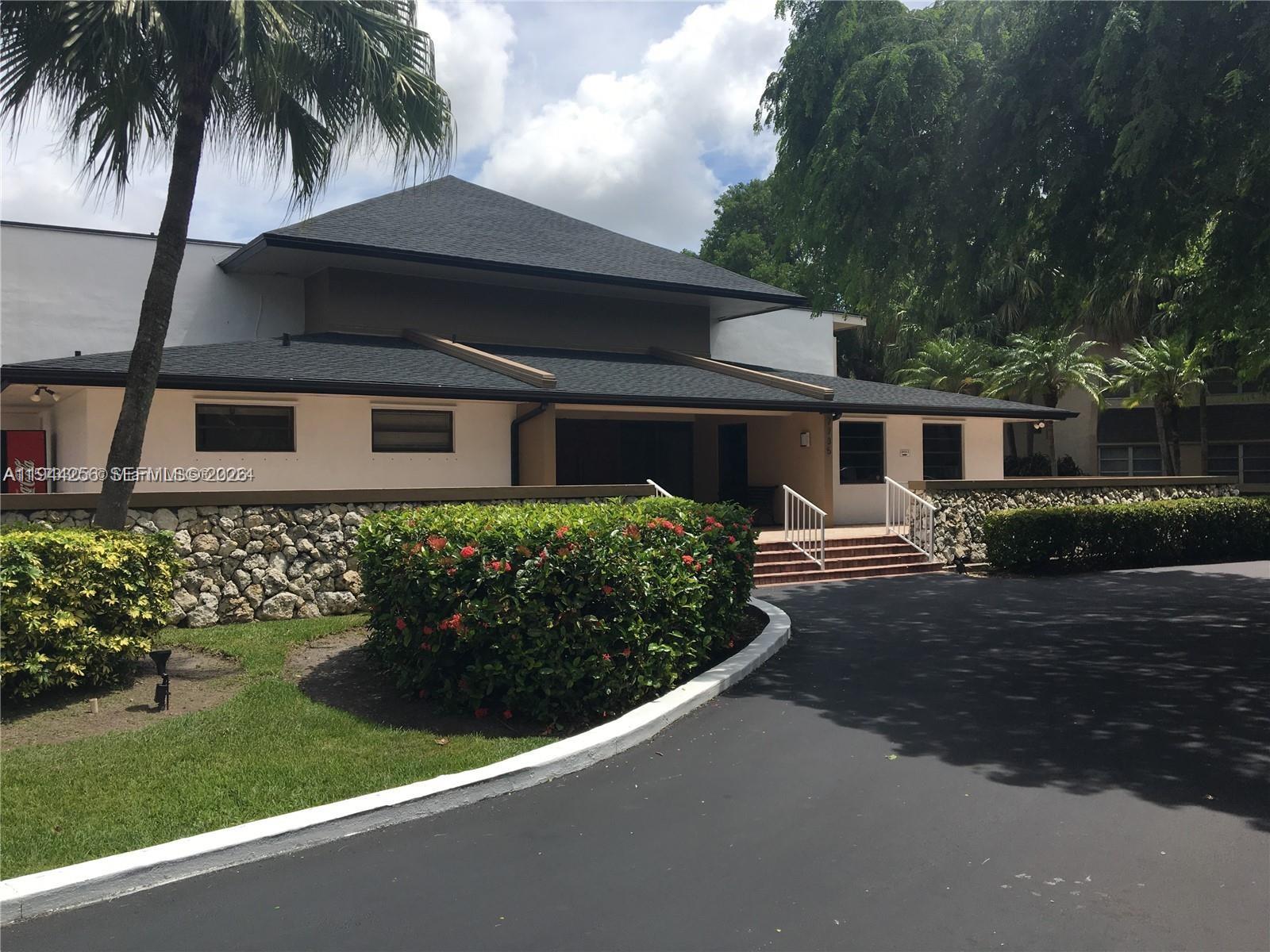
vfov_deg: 48.2
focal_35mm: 29
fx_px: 1064
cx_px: 635
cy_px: 476
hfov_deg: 61.7
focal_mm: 4.15
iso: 25
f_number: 2.2
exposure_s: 1/1672
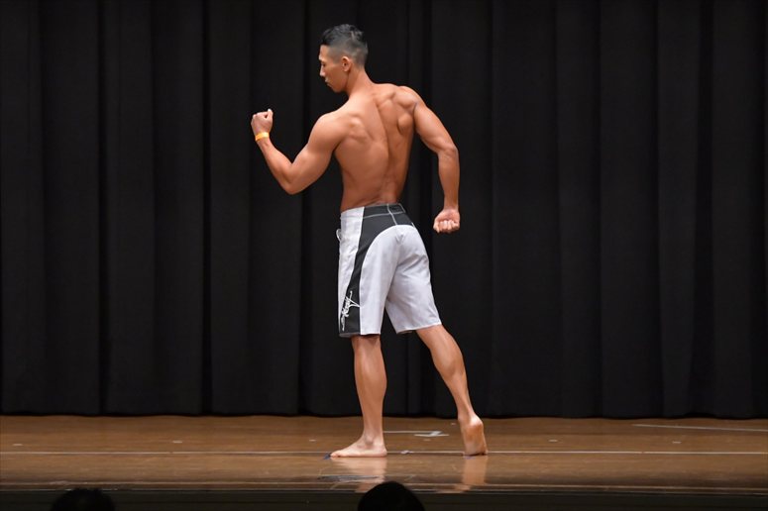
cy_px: 256
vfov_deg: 6.3
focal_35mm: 217
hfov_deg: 9.5
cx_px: 384
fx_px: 4627
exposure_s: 1/400
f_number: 5.6
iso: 6400
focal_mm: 145
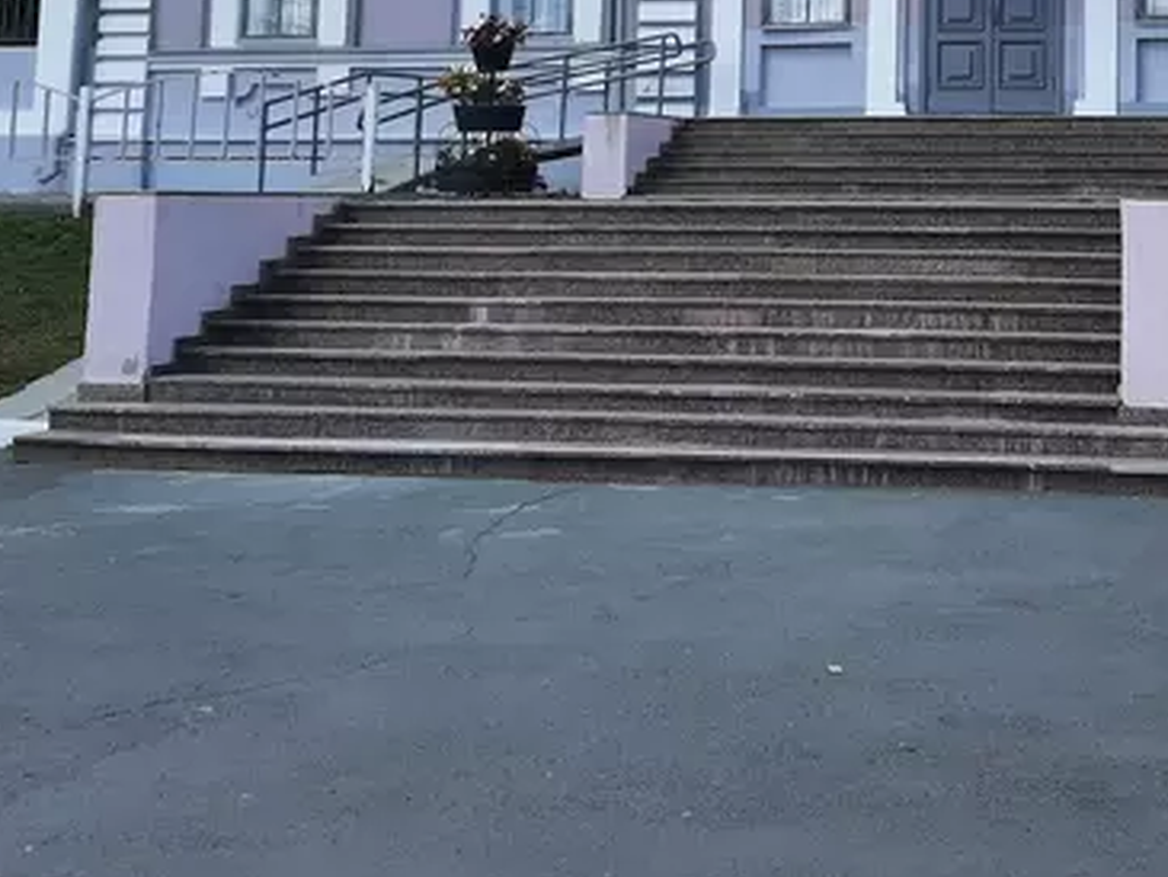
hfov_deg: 32.4
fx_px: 1924
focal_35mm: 57
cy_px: -64
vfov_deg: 24.2
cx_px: 1014
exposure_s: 1/1522
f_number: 1.7
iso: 40
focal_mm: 3.93
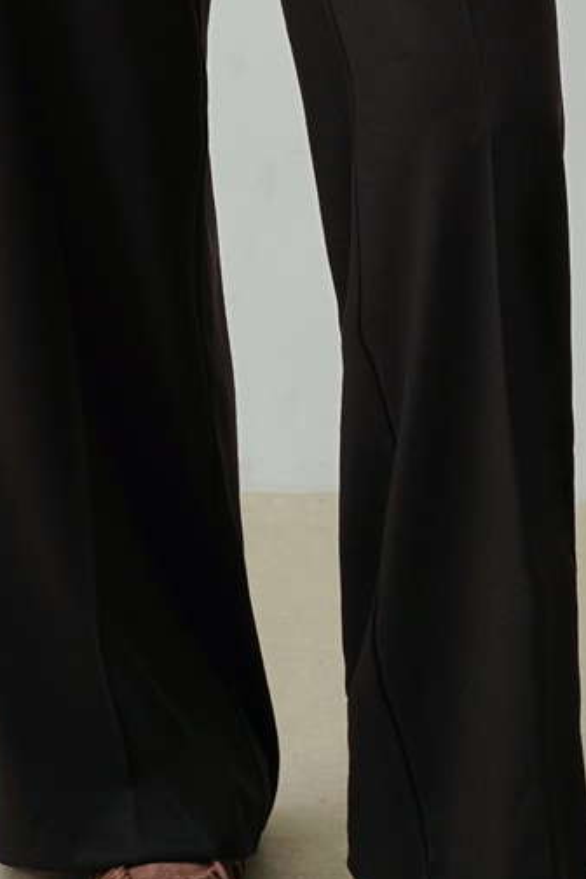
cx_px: 332
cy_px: -432
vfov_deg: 13.9
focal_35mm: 139
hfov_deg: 9.9
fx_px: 3394
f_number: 7.1
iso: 125
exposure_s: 1/125
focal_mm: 39
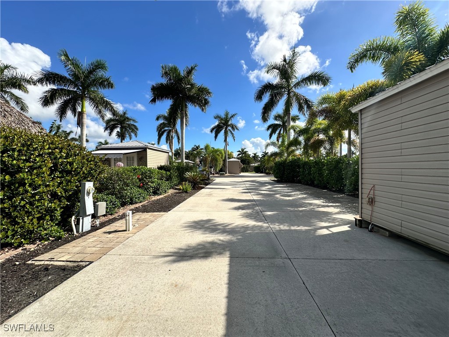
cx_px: 224
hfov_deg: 102.1
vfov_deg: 85.7
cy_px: 168
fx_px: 182
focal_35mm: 14
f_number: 2.2
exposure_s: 1/2398
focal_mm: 2.22
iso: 50
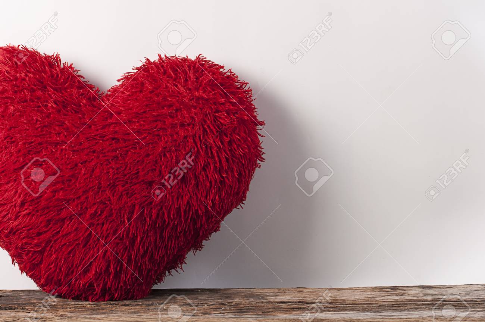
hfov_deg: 19.5
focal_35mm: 105
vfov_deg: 13.0
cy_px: 161
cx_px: 242
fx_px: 1413
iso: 200
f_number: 8
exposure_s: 1/80
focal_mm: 70
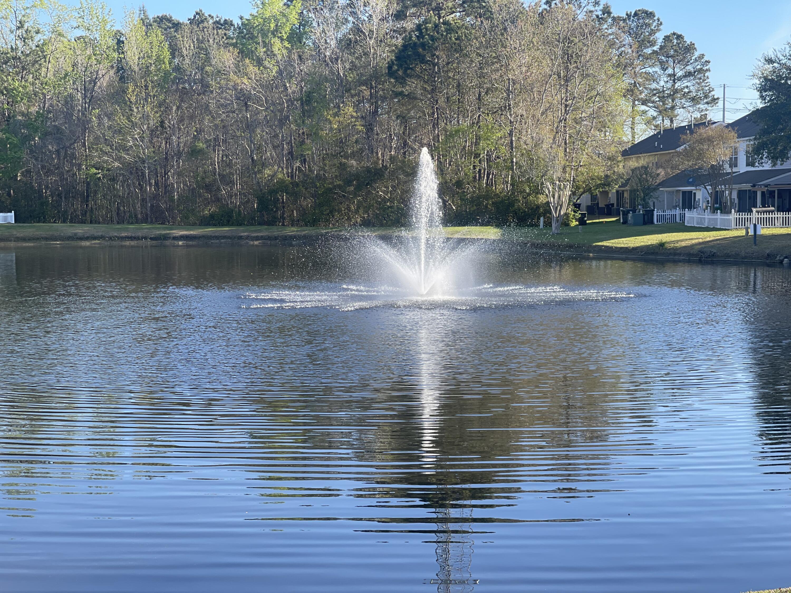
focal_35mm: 64
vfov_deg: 22.9
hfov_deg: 30.3
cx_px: 396
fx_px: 1462
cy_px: 296
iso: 32
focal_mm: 7.5
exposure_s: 1/341
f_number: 2.2
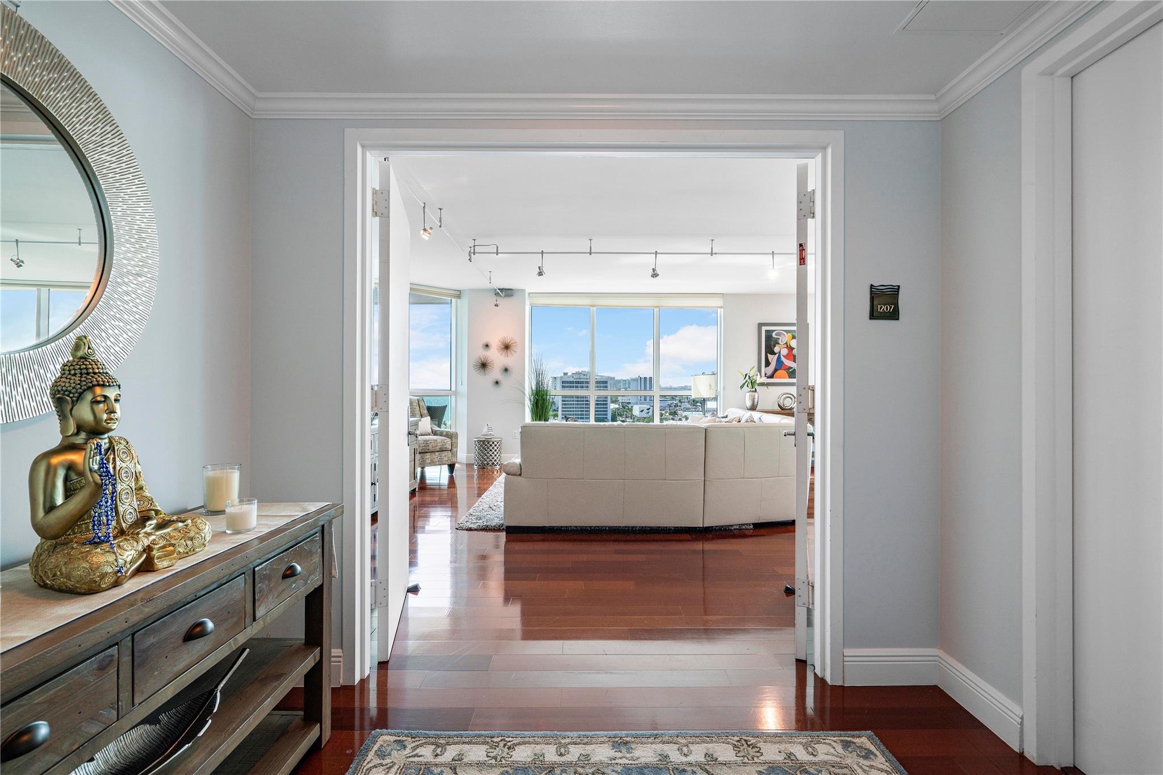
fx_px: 517
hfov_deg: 96.7
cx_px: 582
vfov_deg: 73.7
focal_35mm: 16
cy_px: 388
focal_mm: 16
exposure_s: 1/60
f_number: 8
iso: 250
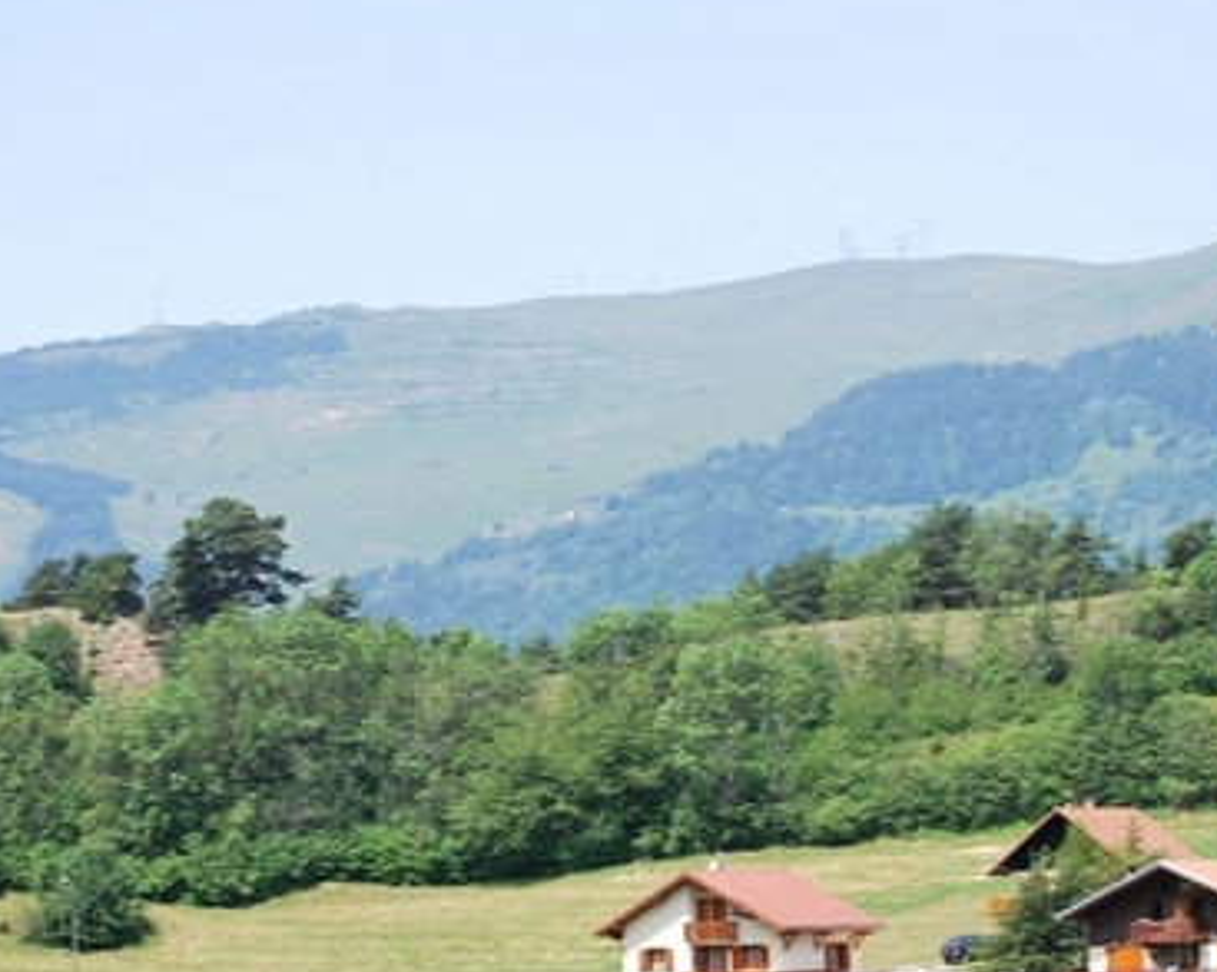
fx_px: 4562
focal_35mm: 127
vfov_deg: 12.2
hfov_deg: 15.2
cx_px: 667
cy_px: 566
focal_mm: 55
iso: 100
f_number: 7.1
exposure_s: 1/200
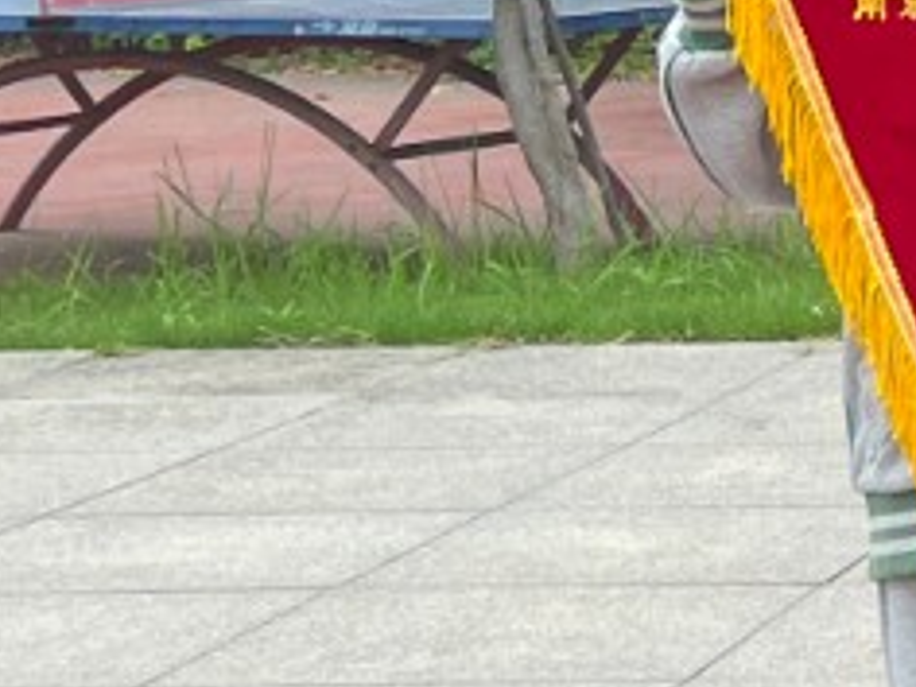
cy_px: -303
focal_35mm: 176
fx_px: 4657
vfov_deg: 8.3
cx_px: 2267
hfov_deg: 9.8
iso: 50
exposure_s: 1/170
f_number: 1.6
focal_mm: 5.1
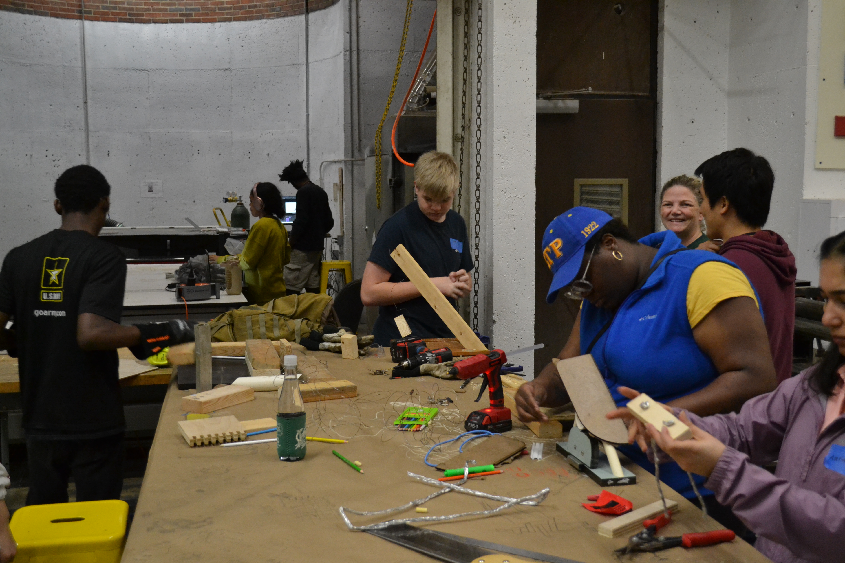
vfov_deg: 31.9
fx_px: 986
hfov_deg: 46.4
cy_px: 282
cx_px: 422
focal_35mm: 42
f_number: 4.5
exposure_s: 1/60
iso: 2200
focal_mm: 28
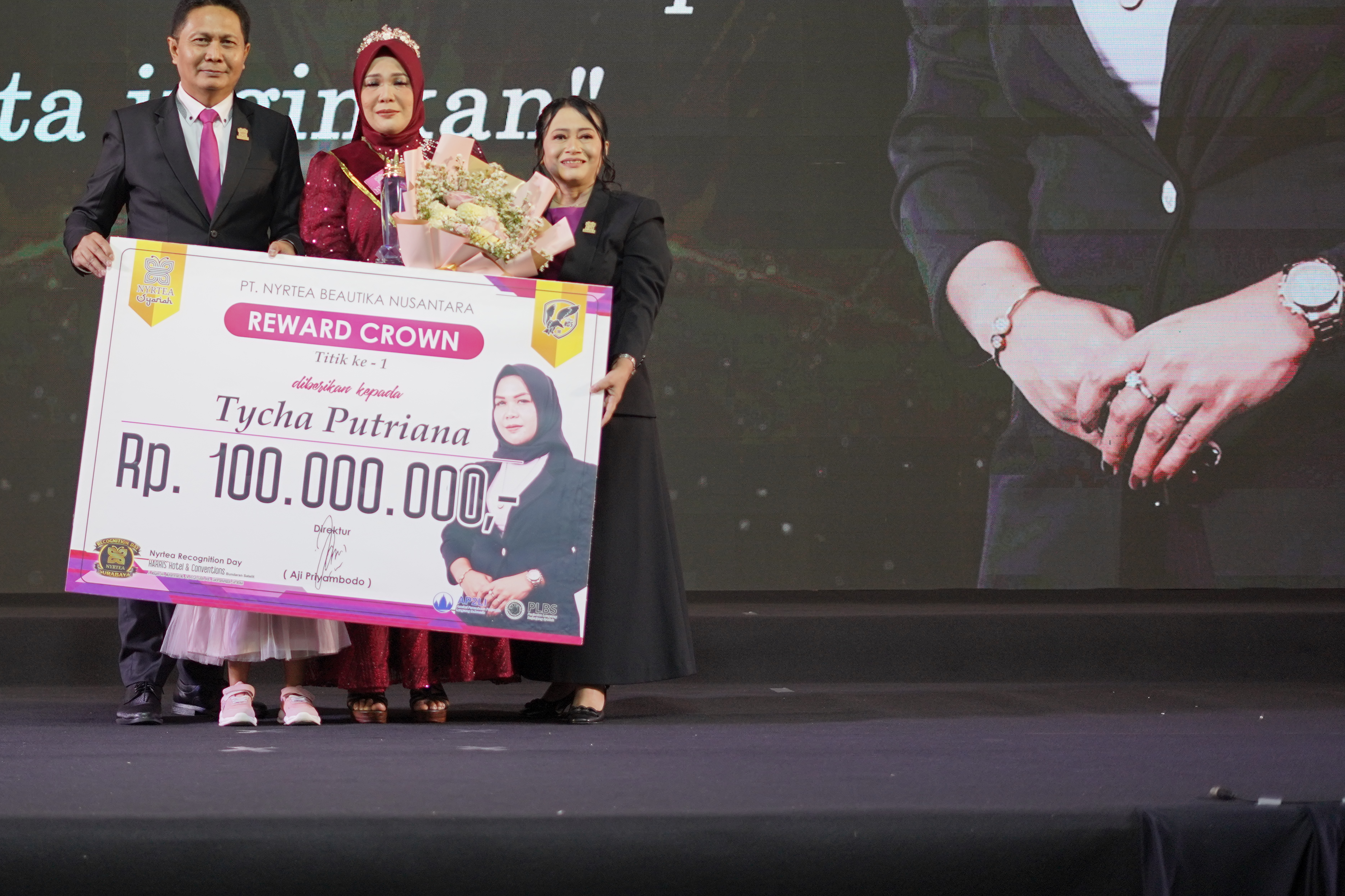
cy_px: 182
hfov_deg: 25.1
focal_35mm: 80
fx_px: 2989
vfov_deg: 16.9
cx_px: 384
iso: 320
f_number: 1.8
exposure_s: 1/200
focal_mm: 50
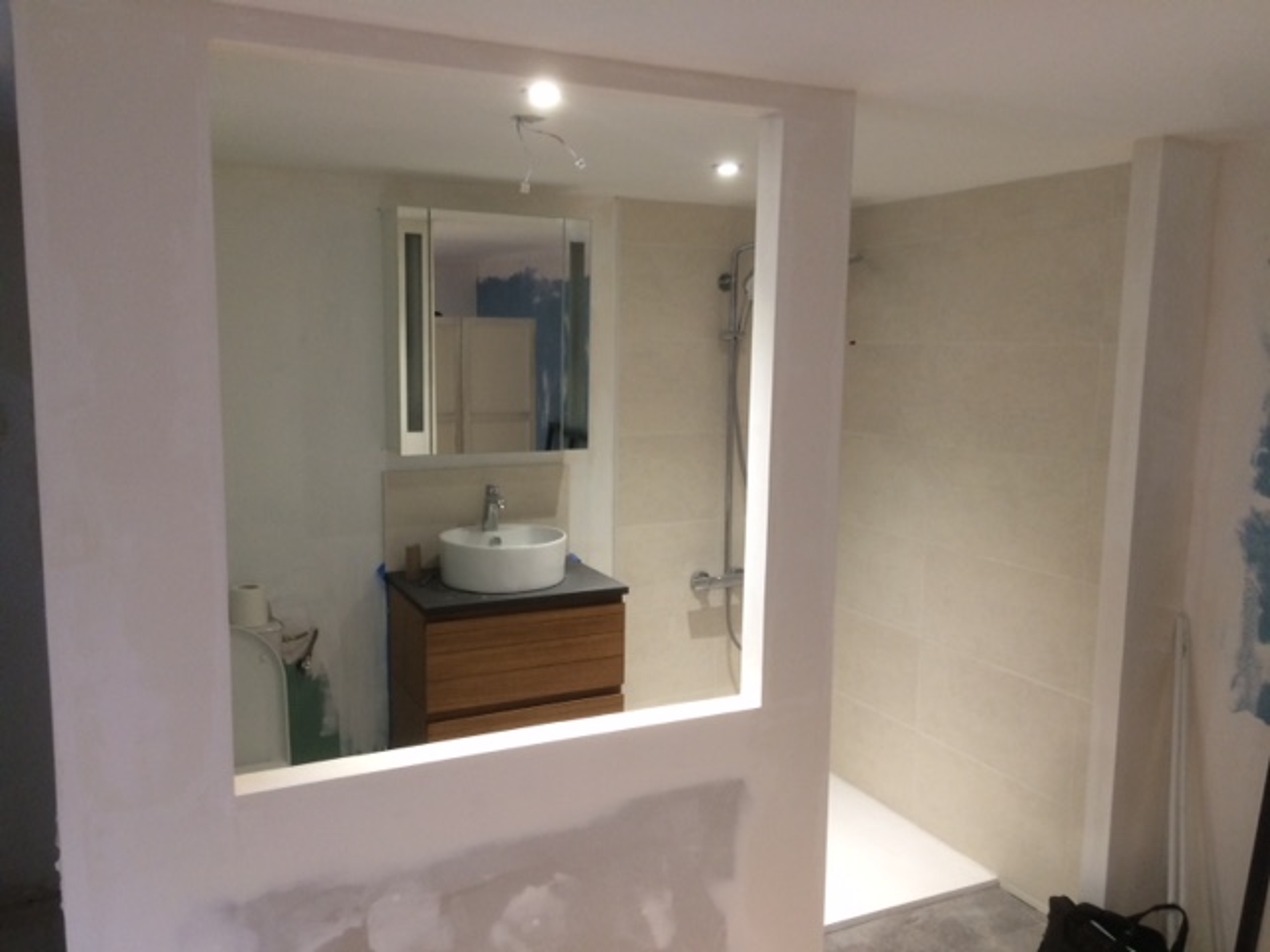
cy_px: 476
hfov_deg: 61.7
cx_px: 635
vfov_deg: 48.2
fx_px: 1064
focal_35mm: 29
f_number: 2.2
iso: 125
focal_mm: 4.15
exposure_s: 1/33
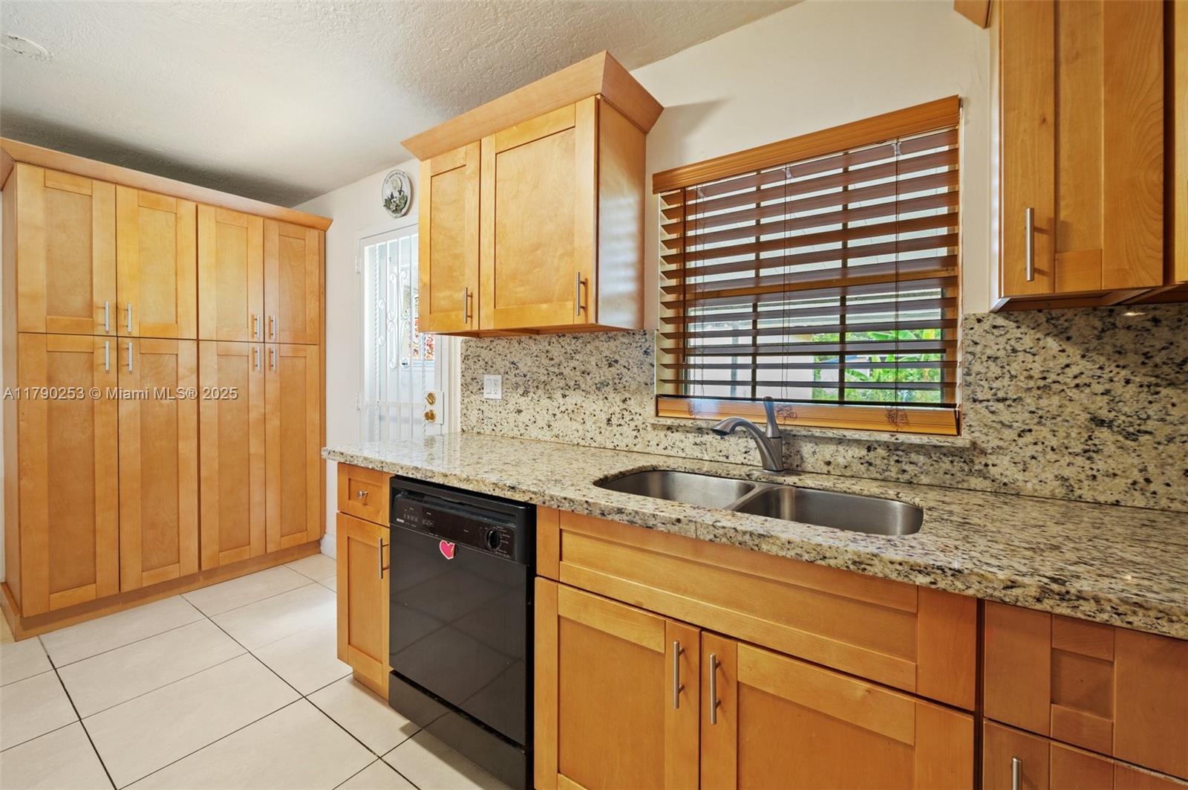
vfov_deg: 81.1
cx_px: 594
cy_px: 395
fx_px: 461
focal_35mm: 14
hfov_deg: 104.3
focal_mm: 14
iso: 200
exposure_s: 1.6
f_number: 8
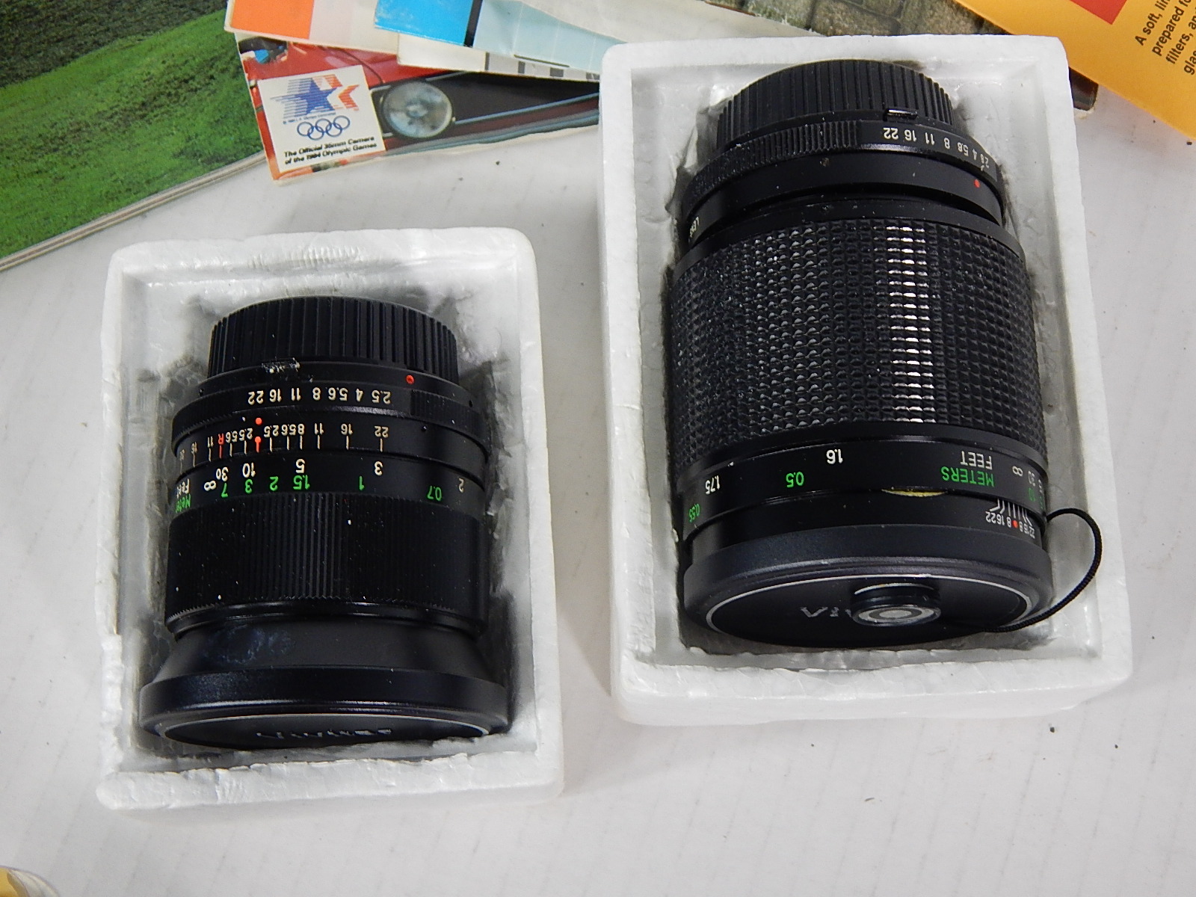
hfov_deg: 39.7
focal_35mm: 48
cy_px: 448
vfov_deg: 30.3
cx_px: 598
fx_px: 1658
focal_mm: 8.6
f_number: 3.7
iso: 280
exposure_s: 1/30
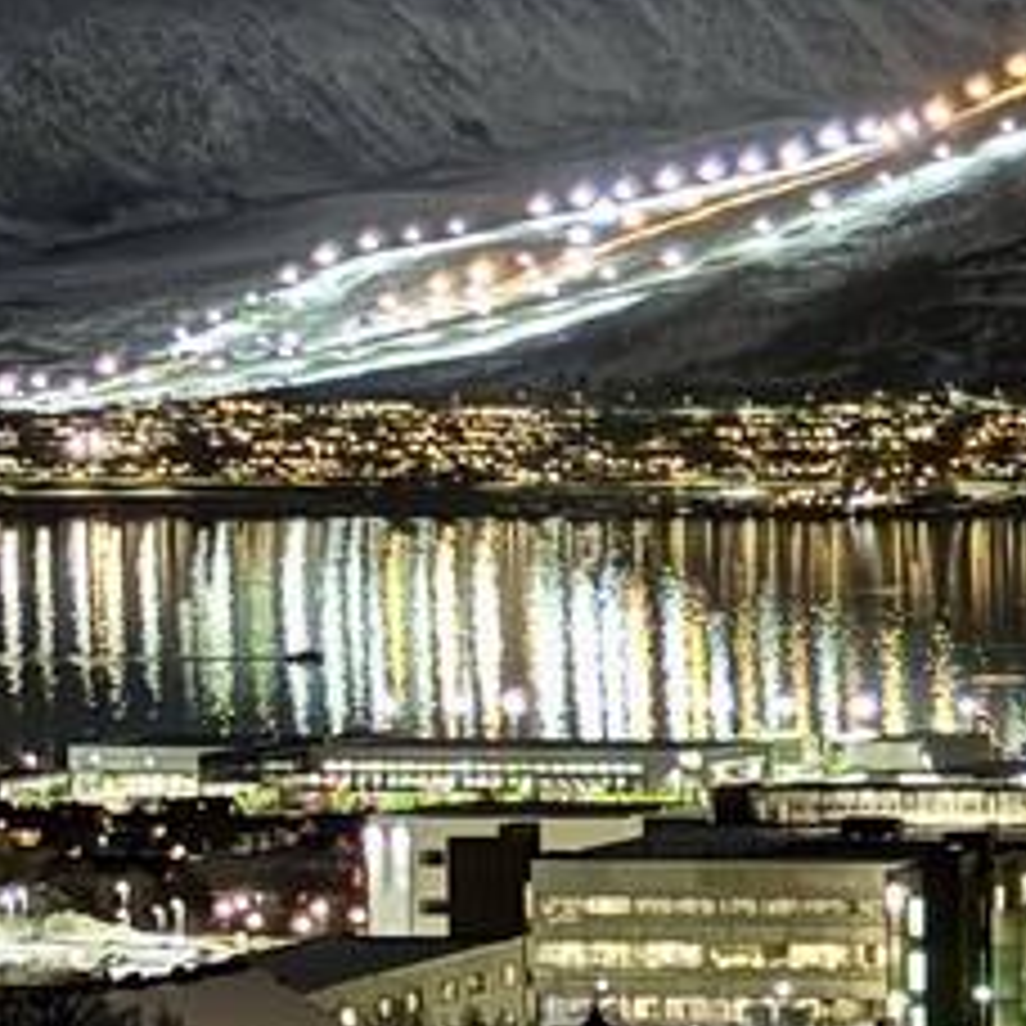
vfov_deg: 8.4
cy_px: 425
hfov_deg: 8.2
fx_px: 6975
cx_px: 1616
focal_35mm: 208
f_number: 1.6
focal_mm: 5.96
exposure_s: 1/9
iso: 500
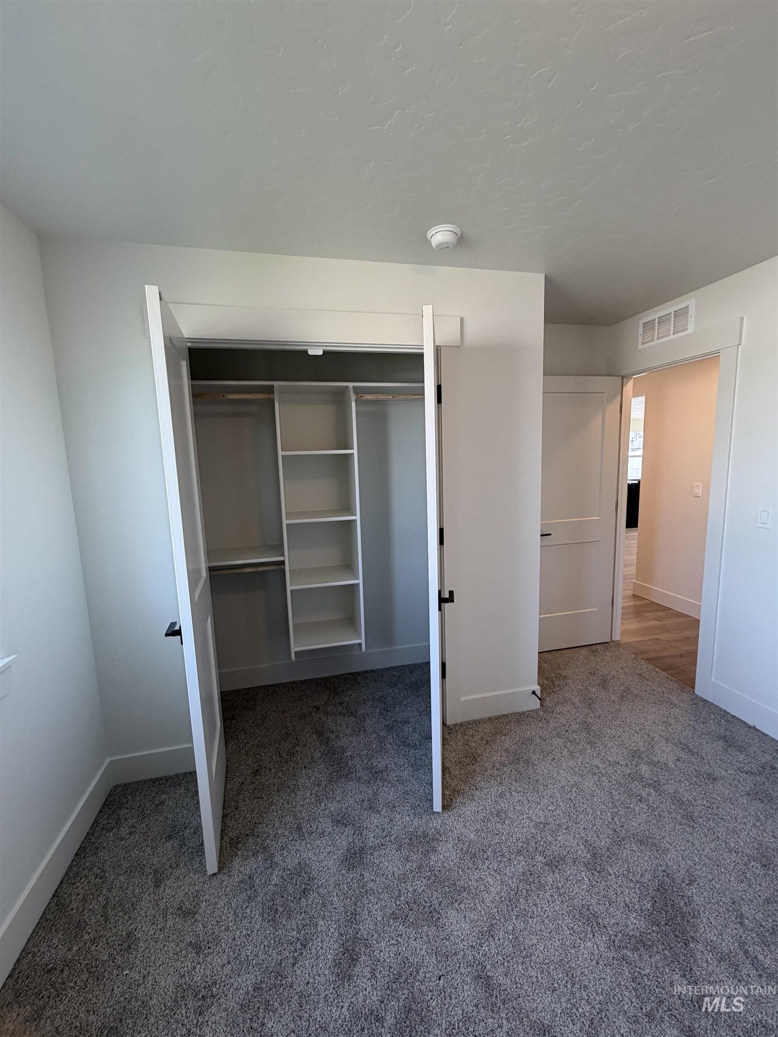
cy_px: 518
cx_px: 389
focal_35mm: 14
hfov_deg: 85.7
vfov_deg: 102.1
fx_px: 420
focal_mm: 2.22
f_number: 2.2
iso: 200
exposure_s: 1/121
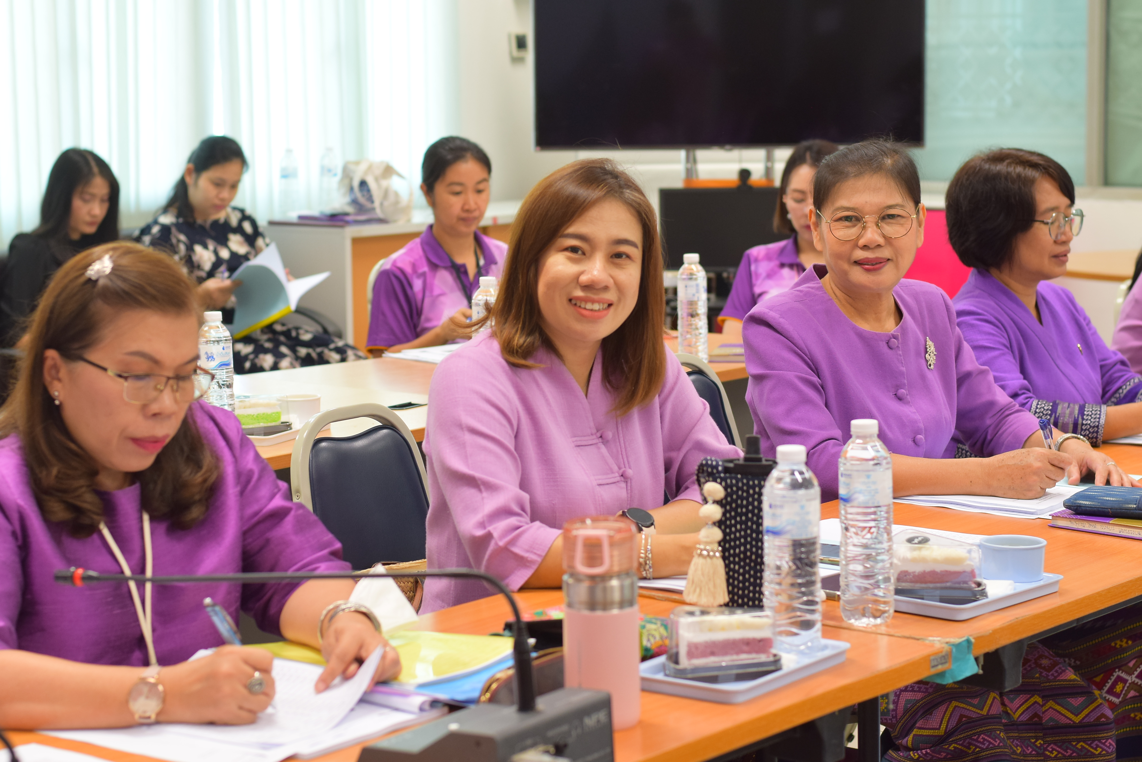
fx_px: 2380
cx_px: 571
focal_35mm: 75
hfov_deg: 27.0
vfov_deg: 18.2
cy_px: 381
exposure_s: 1/60
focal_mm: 50
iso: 500
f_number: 4
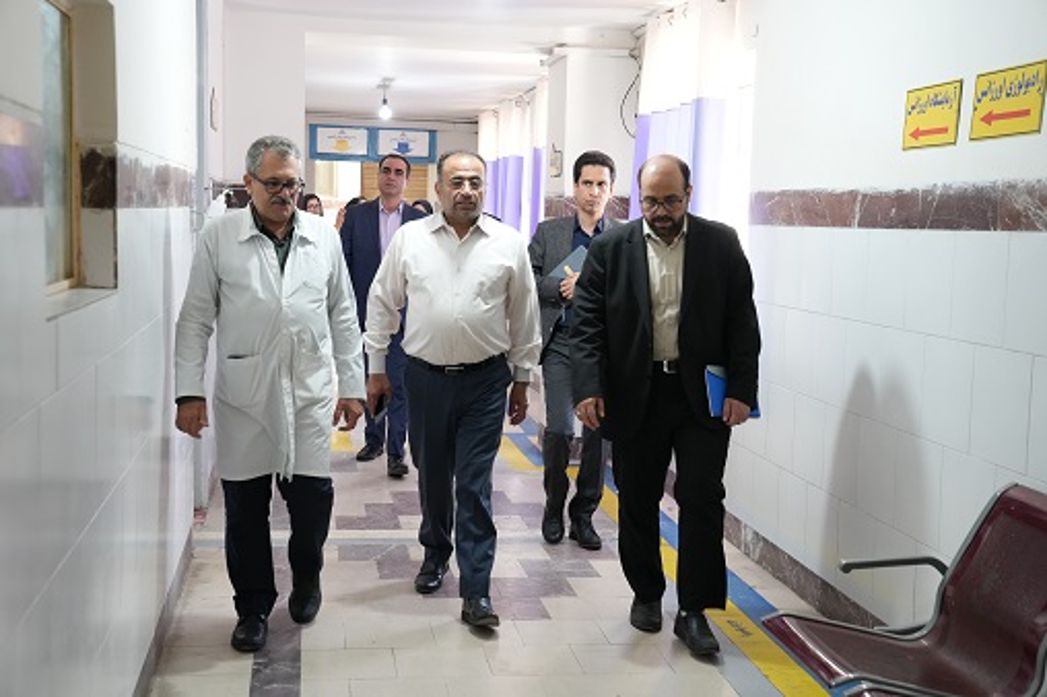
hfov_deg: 40.4
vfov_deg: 27.5
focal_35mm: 49
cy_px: 348
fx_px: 1424
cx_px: 524
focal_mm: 49
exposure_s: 1/125
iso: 4000
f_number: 4.5
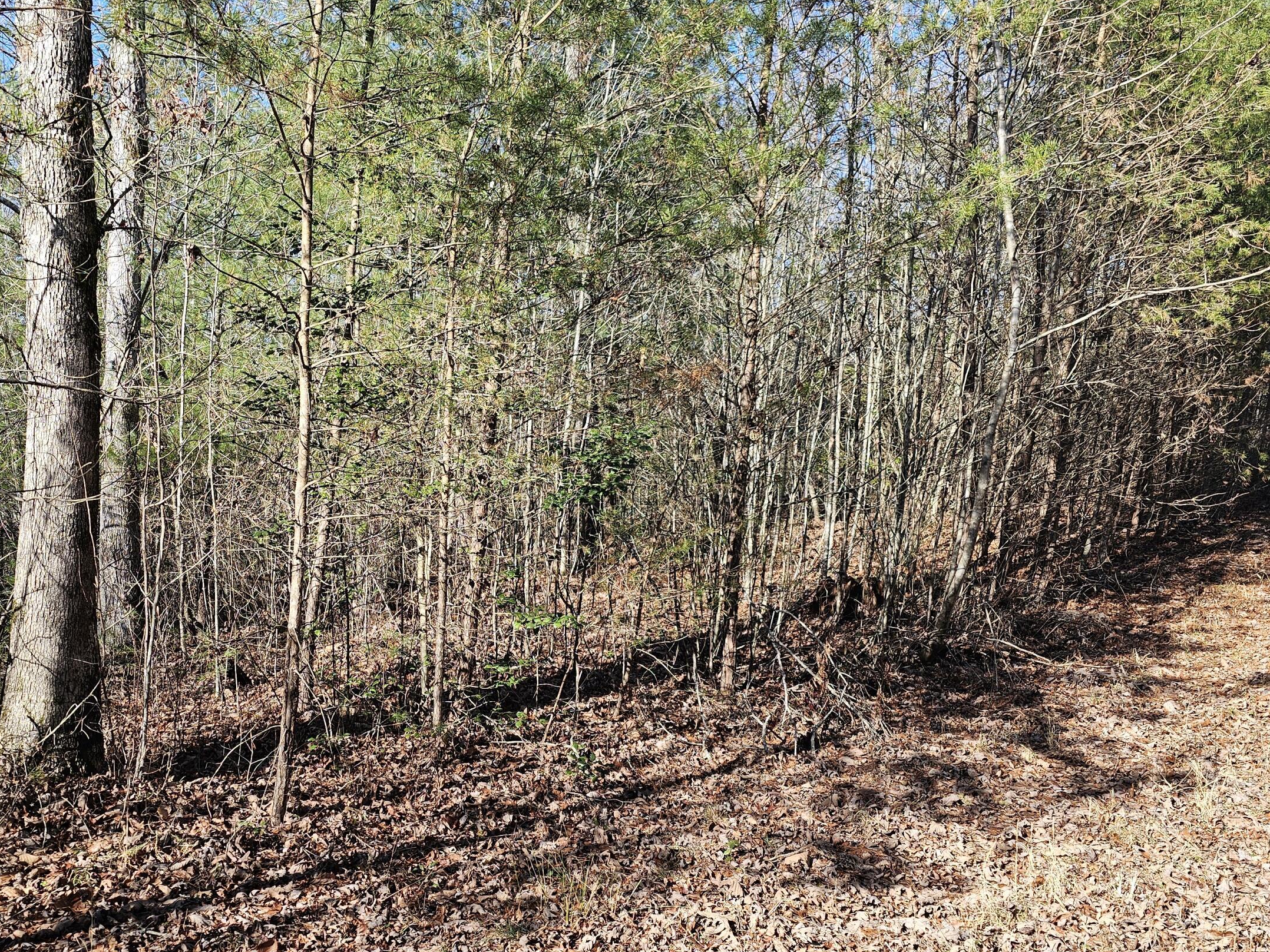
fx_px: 1174
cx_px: 429
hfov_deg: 55.7
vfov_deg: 44.0
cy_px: 567
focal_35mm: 32
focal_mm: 6.3
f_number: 1.7
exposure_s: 1/180
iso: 10
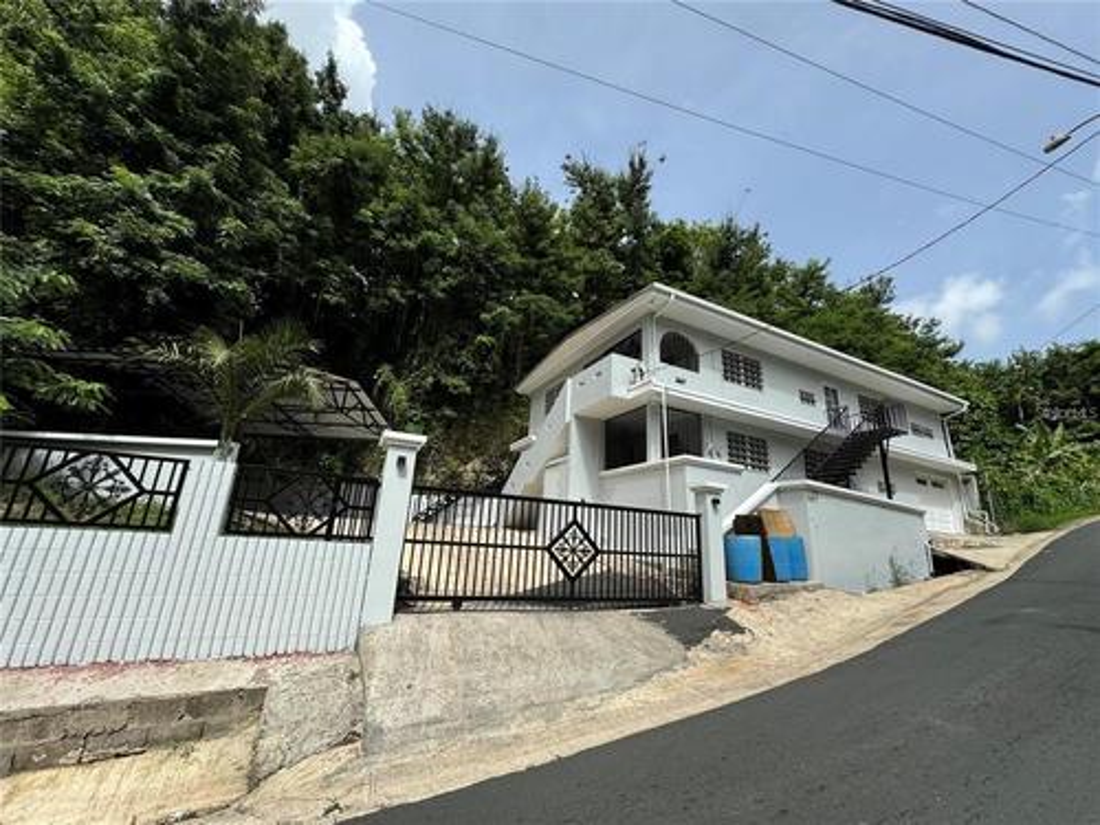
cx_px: 550
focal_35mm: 14
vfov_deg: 85.7
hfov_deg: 102.1
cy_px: 412
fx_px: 445
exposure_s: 1/1395
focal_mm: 2.22
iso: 40
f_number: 2.2
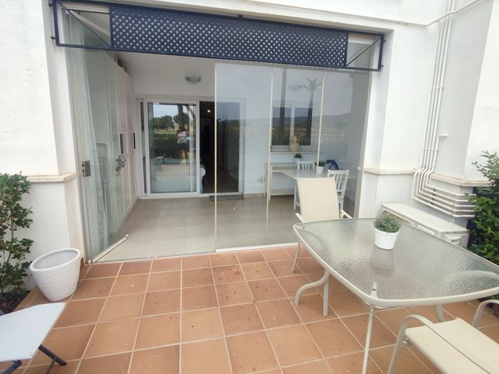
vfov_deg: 71.5
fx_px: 259
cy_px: 178
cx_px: 237
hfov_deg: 87.7
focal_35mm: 18
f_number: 2.2
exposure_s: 1/423
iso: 50
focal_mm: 1.65
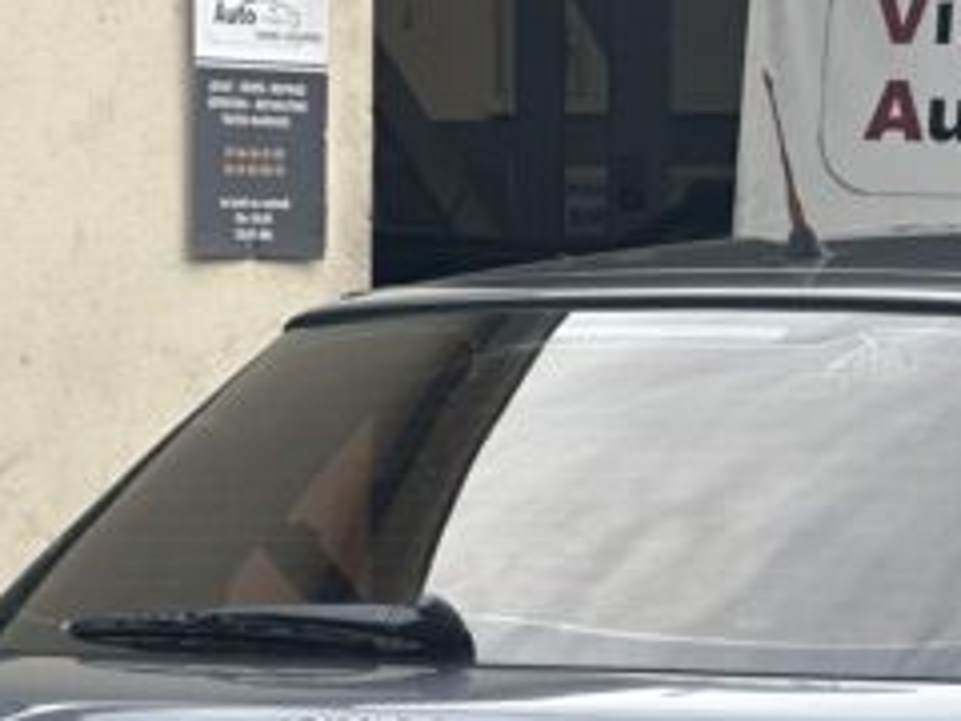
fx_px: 7135
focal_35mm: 257
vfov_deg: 5.8
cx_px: 1173
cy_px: 873
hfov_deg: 7.6
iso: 40
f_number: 2.8
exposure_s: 1/121
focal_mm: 9
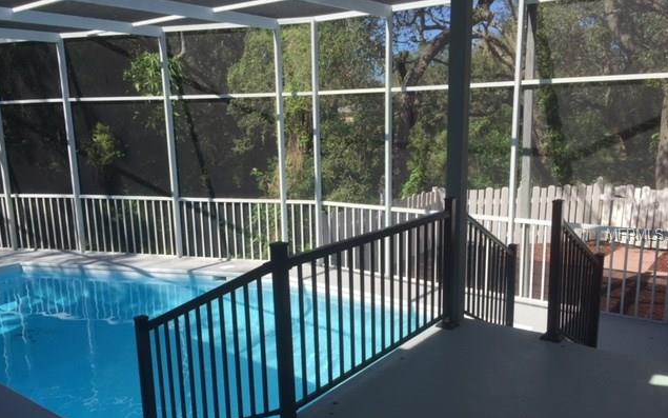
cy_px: 235
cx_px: 333
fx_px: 564
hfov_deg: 61.2
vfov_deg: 40.5
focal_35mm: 31
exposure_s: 1/1412
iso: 32
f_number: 2.2
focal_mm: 4.15
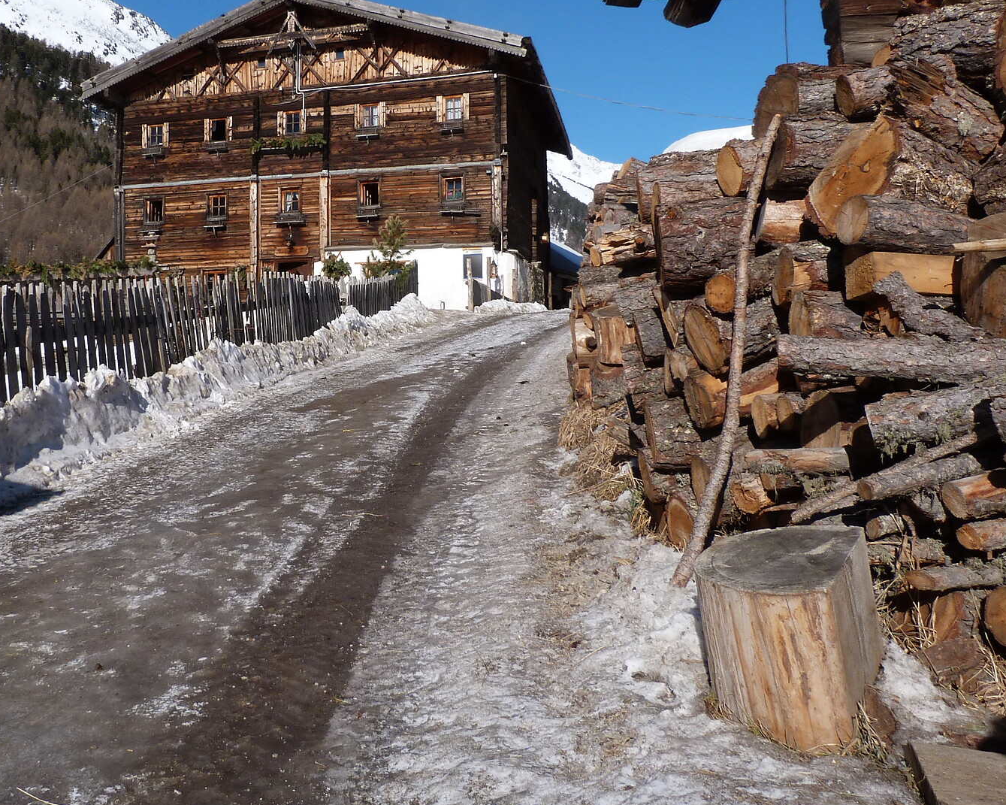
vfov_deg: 41.8
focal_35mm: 35
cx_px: 318
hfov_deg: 50.4
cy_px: 286
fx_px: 1042
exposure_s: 1/500
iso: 80
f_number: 5.6
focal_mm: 4.5
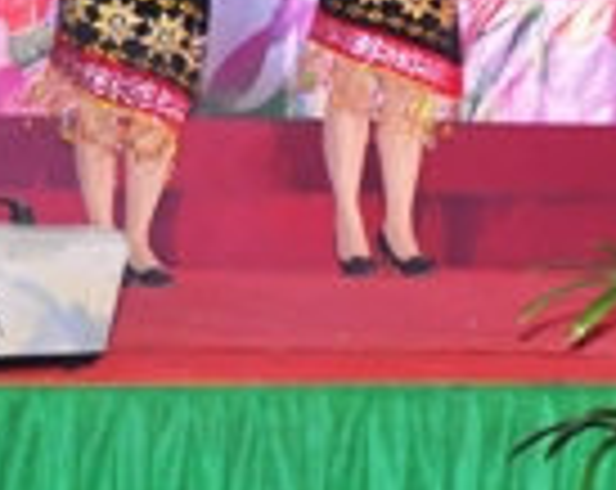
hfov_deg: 7.3
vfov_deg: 5.7
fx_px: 4785
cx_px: 551
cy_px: -494
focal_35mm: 263
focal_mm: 34
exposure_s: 1/160
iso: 800
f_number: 5.6
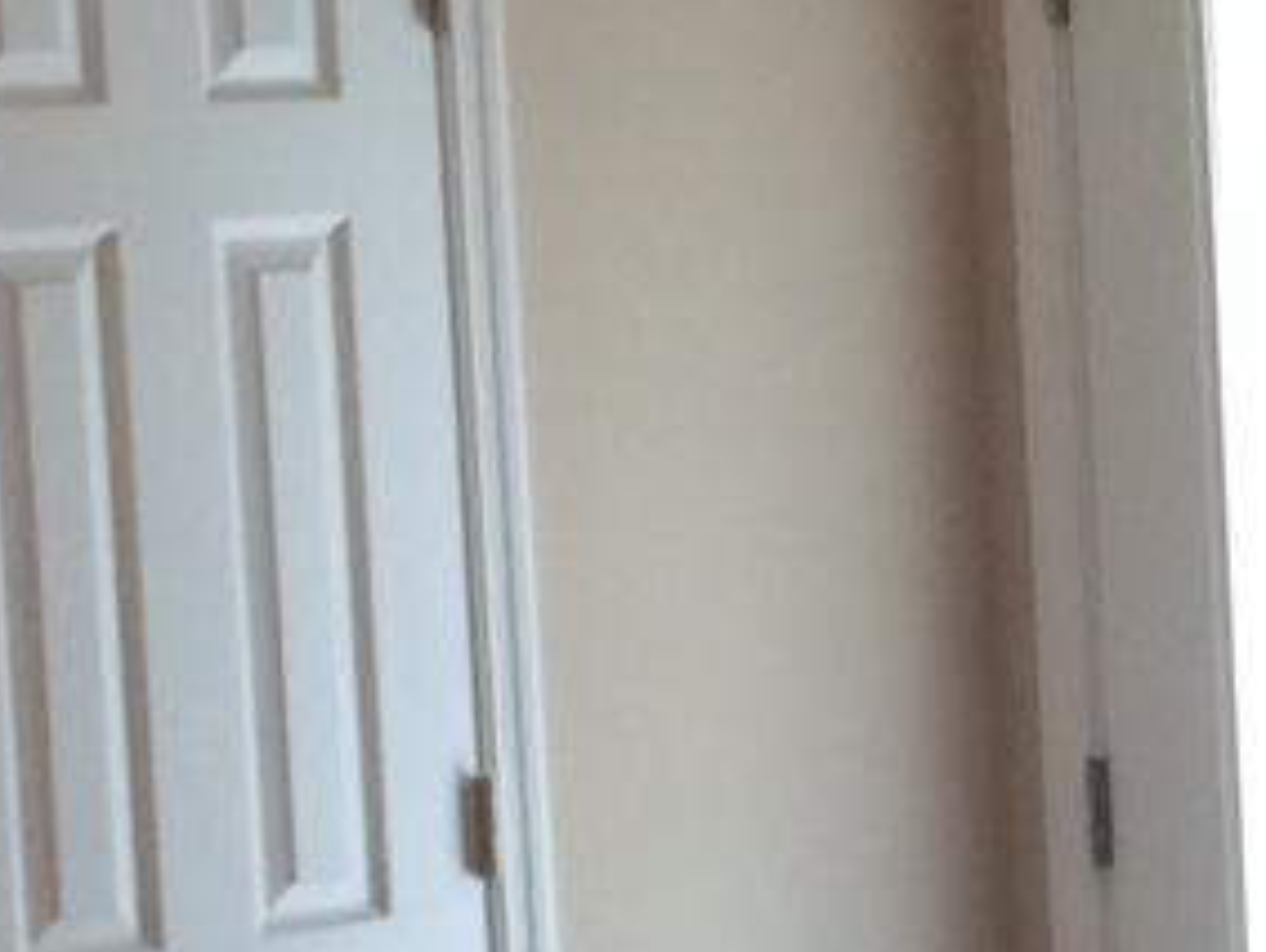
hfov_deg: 11.7
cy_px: 729
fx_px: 6115
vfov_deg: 8.9
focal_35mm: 167
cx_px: 1364
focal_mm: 4.15
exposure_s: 1/30
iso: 160
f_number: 2.2
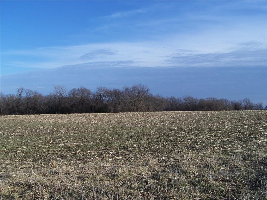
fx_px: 293
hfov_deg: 49.0
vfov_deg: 37.7
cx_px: 134
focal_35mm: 38
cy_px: 100
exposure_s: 1/500
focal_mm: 6.3
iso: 80
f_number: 5.6
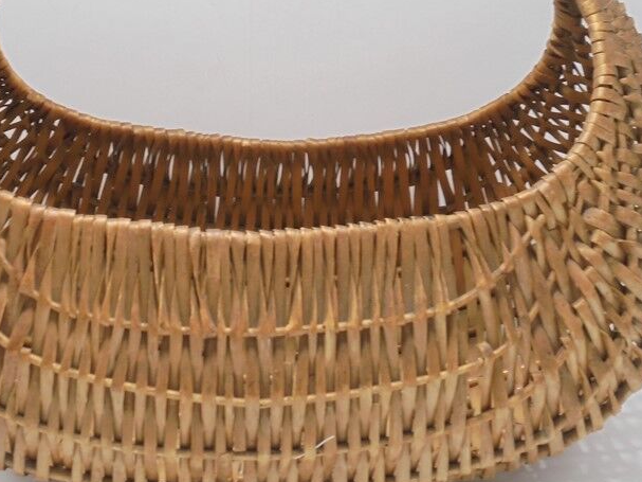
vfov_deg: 17.7
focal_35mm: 83
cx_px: 261
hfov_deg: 23.5
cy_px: 182
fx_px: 1539
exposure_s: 1/30
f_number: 5.2
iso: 160
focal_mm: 10.1
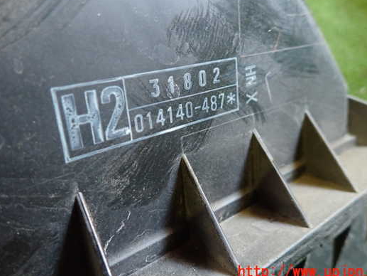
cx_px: 185
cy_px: 121
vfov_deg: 48.1
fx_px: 308
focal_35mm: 29
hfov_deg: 61.6
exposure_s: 1/30
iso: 500
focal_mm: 4.5
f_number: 2
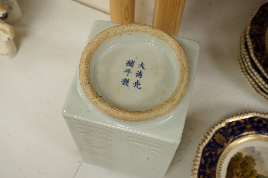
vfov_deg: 28.6
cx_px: 134
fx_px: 350
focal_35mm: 47
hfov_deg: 41.9
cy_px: 89
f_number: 9
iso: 2500
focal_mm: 47
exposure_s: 1/100
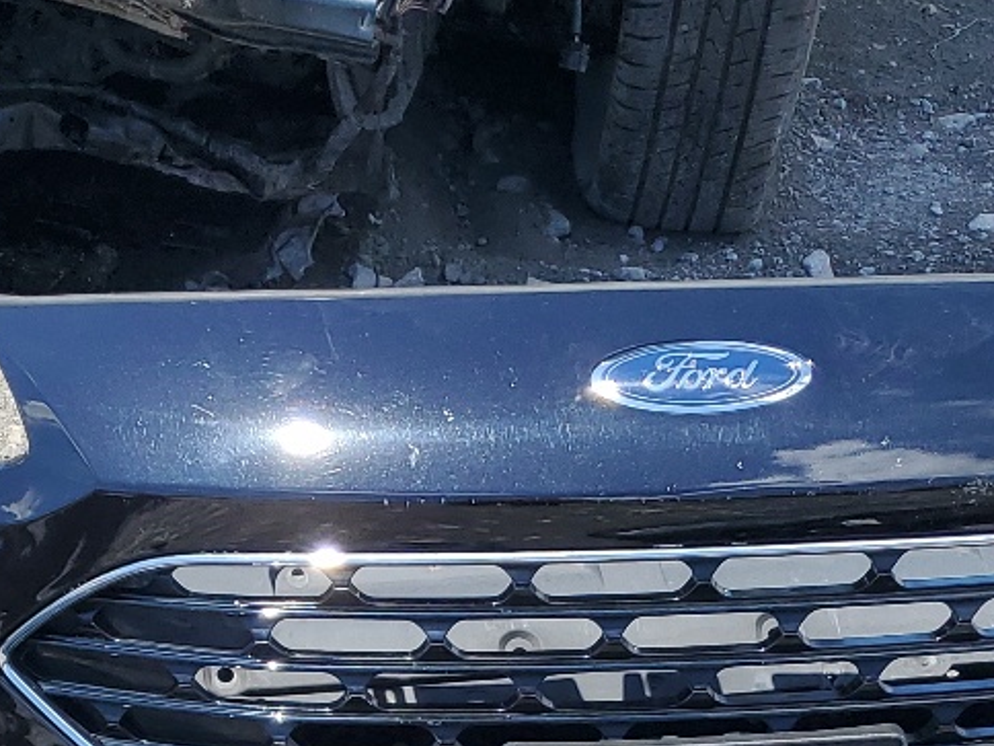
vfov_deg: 15.8
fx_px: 2469
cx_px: 372
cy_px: 1099
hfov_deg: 22.7
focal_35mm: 86
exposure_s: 1/2000
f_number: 1.5
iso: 50
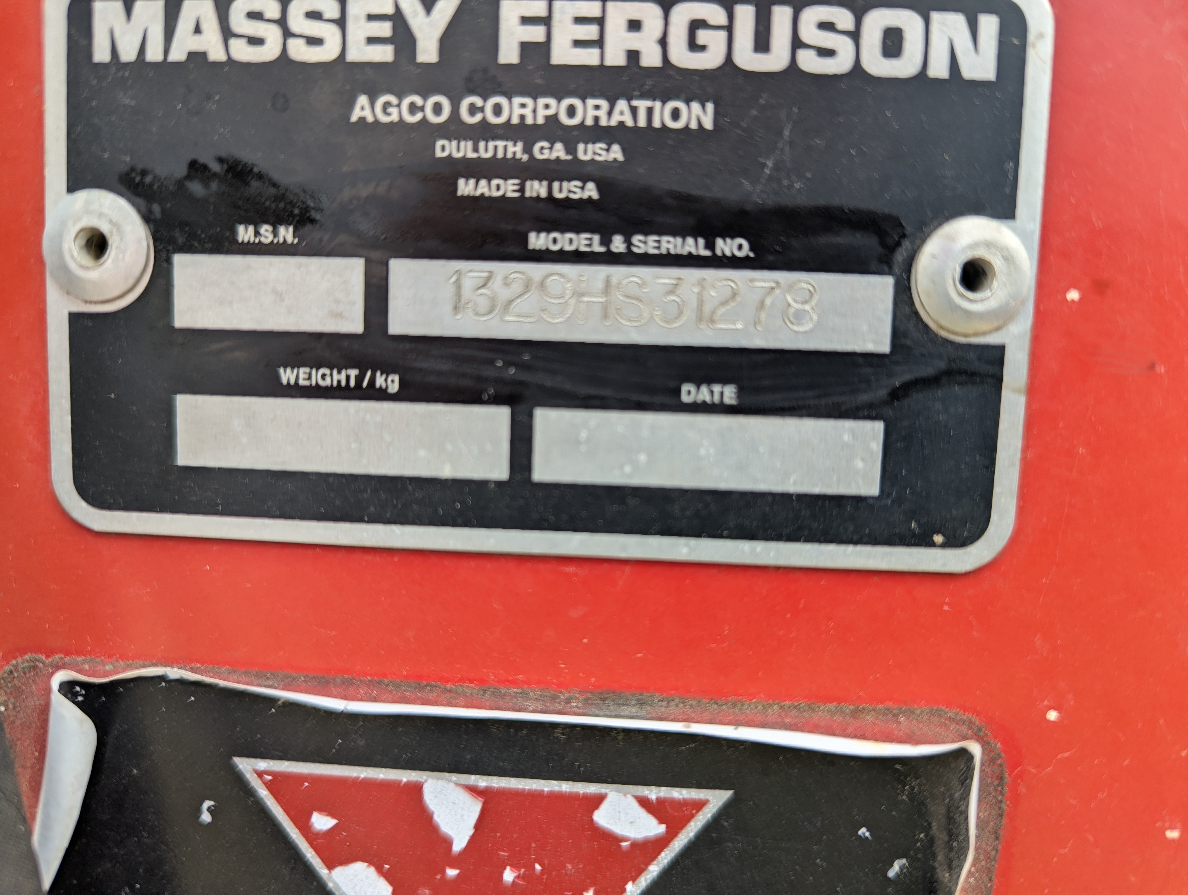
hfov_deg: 71.5
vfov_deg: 56.9
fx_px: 825
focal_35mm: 24
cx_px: 594
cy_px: 448
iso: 36
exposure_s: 1/199
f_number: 1.85
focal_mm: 6.81
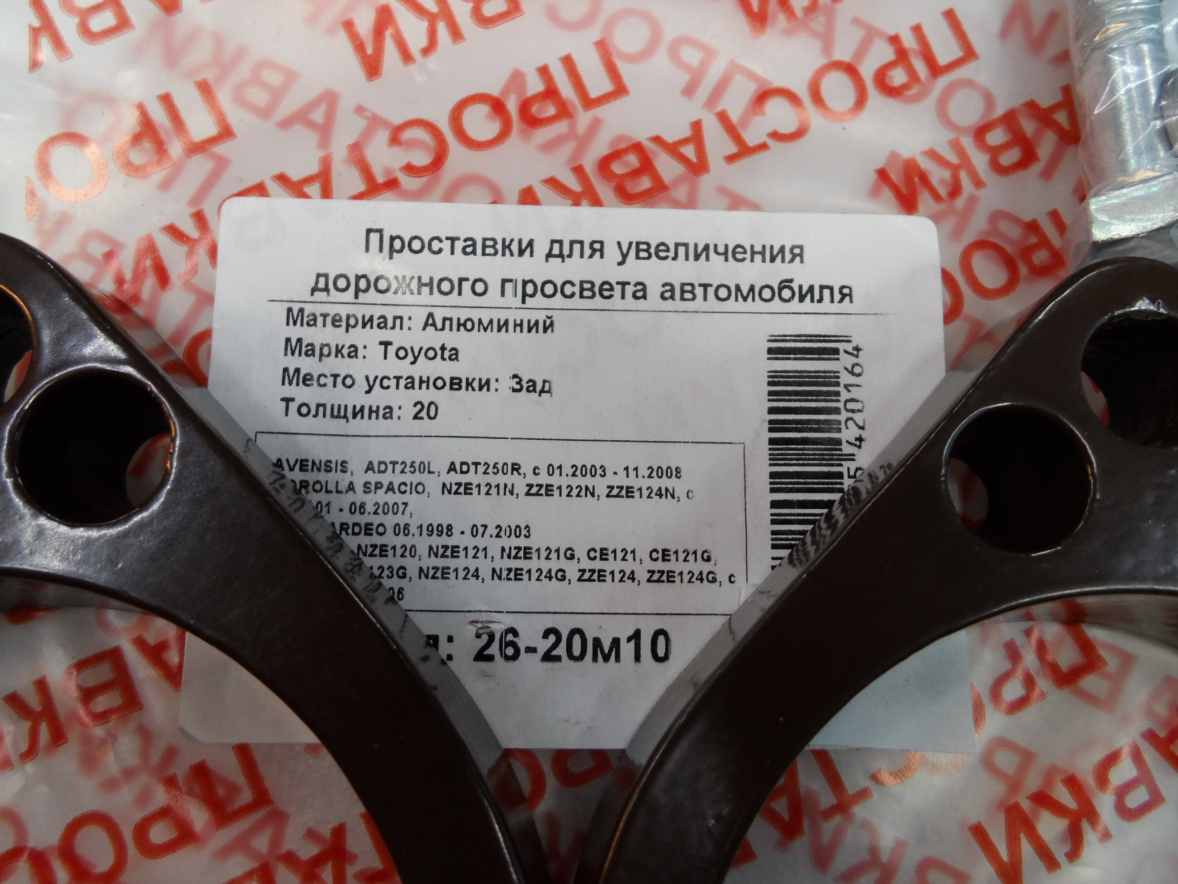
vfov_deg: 54.9
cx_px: 589
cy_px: 442
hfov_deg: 69.4
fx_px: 851
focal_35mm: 25
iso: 100
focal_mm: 4.5
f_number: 2.5
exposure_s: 1/30
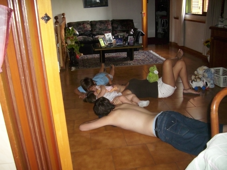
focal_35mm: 31
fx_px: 203
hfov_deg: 58.4
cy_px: 85
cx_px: 114
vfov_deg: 45.4
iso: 200
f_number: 2.8
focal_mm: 6.2
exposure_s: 1/30
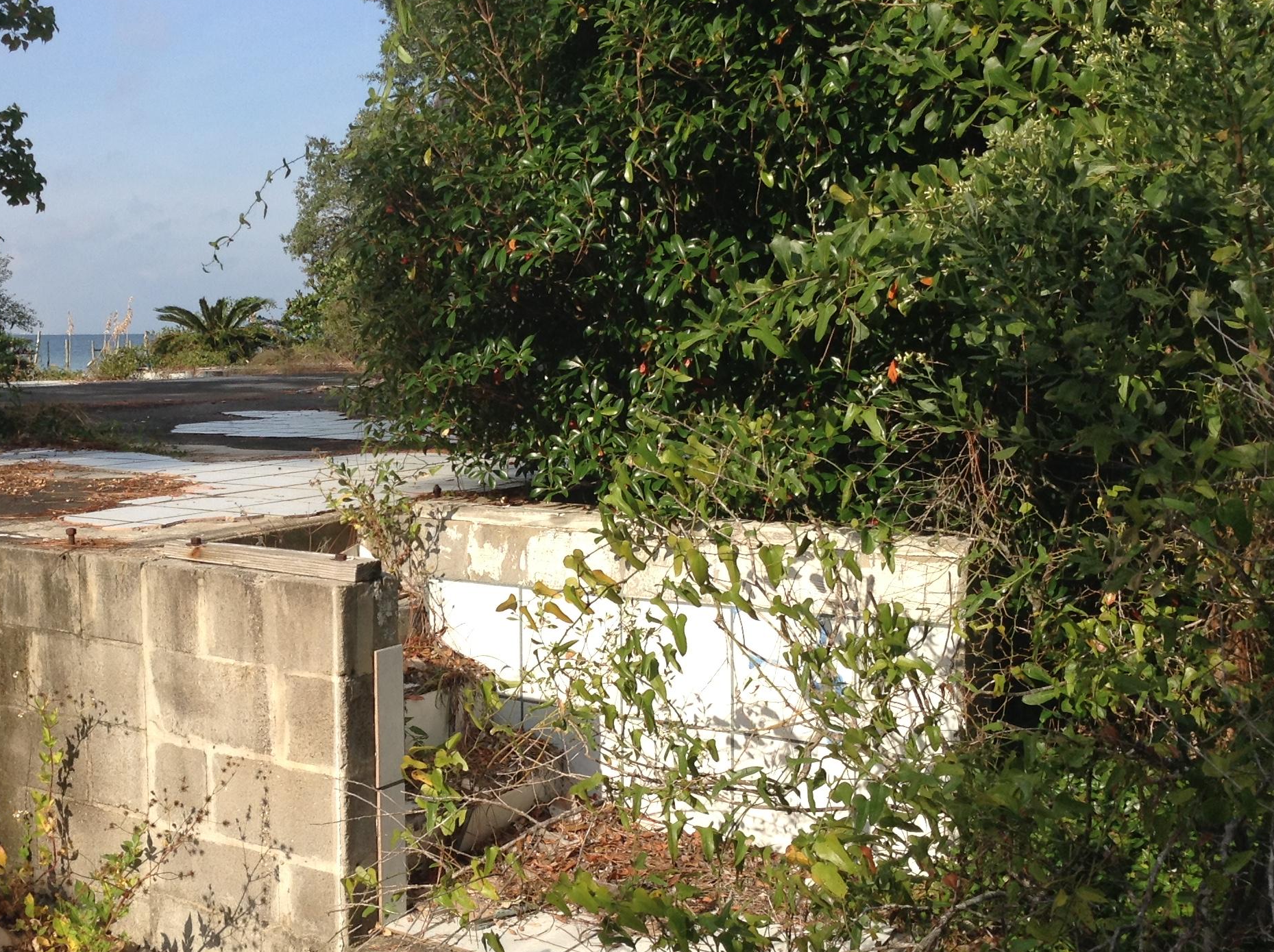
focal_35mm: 46
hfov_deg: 40.6
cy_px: 522
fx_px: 1691
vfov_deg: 31.4
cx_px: 391
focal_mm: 3.3
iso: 25
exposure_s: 1/935
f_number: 2.4
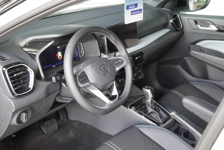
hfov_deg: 45.0
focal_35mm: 44
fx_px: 271
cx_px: 112
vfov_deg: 30.9
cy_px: 75
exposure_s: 1/160
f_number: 3.2
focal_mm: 29
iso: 1600
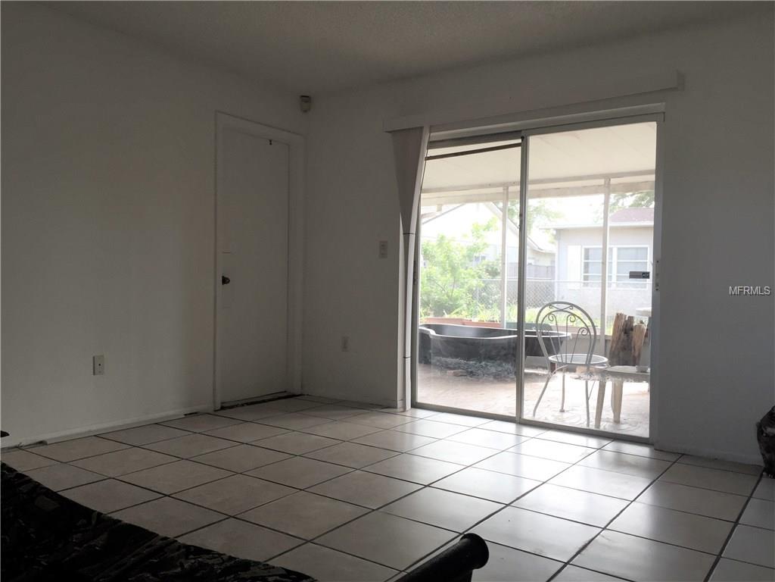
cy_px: 291
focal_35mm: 29
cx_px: 388
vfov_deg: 48.2
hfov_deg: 61.7
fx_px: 649
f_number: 2.2
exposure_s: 1/120
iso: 40
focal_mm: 4.15
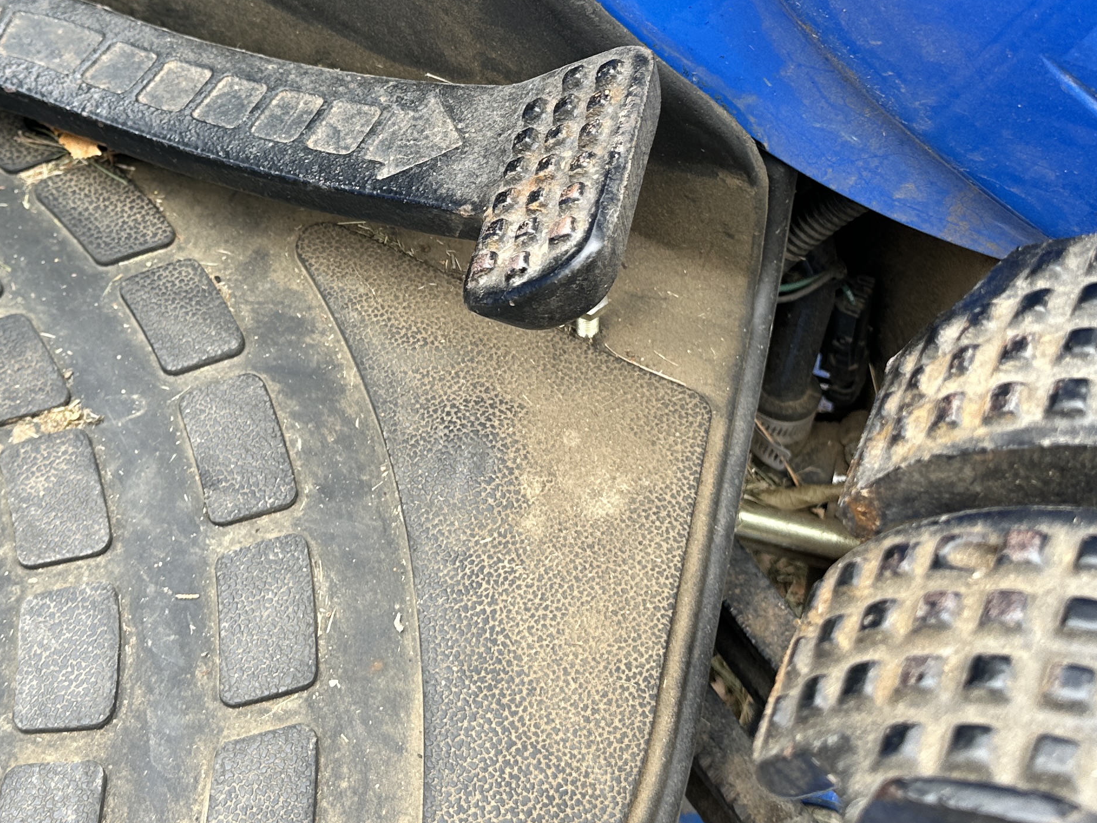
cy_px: 228
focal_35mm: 52
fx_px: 1648
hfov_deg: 36.6
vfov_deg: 27.7
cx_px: 423
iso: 64
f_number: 1.78
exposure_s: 1/191
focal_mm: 6.86
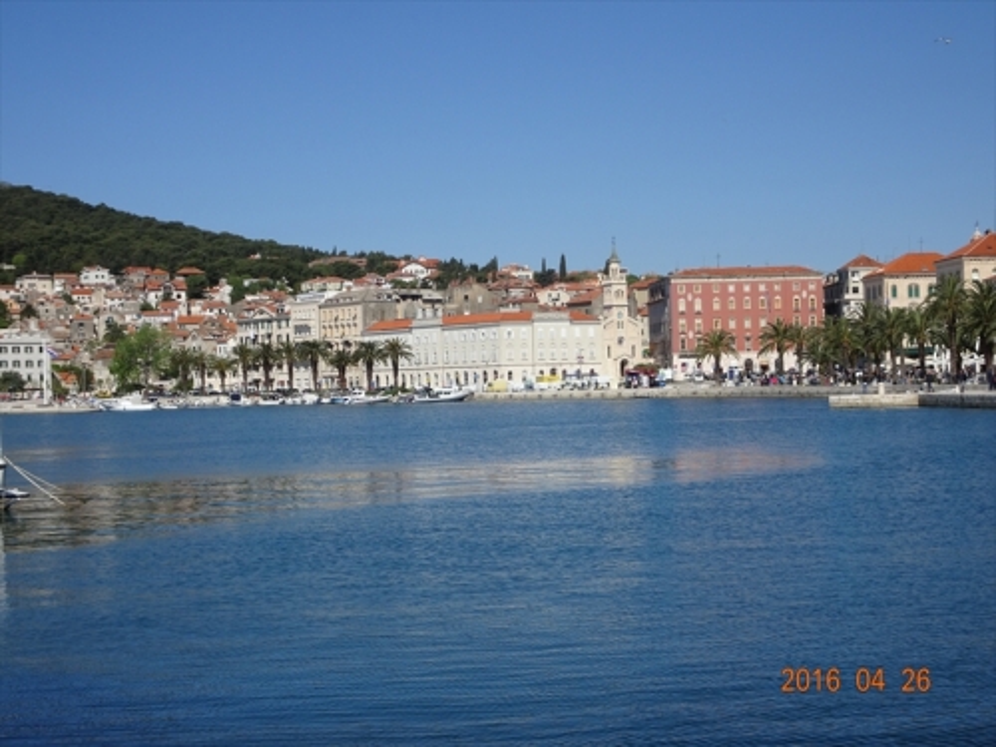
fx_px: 1669
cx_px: 498
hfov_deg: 33.2
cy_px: 374
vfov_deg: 25.2
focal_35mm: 58
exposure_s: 1/1000
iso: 80
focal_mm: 9.87
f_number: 4.5
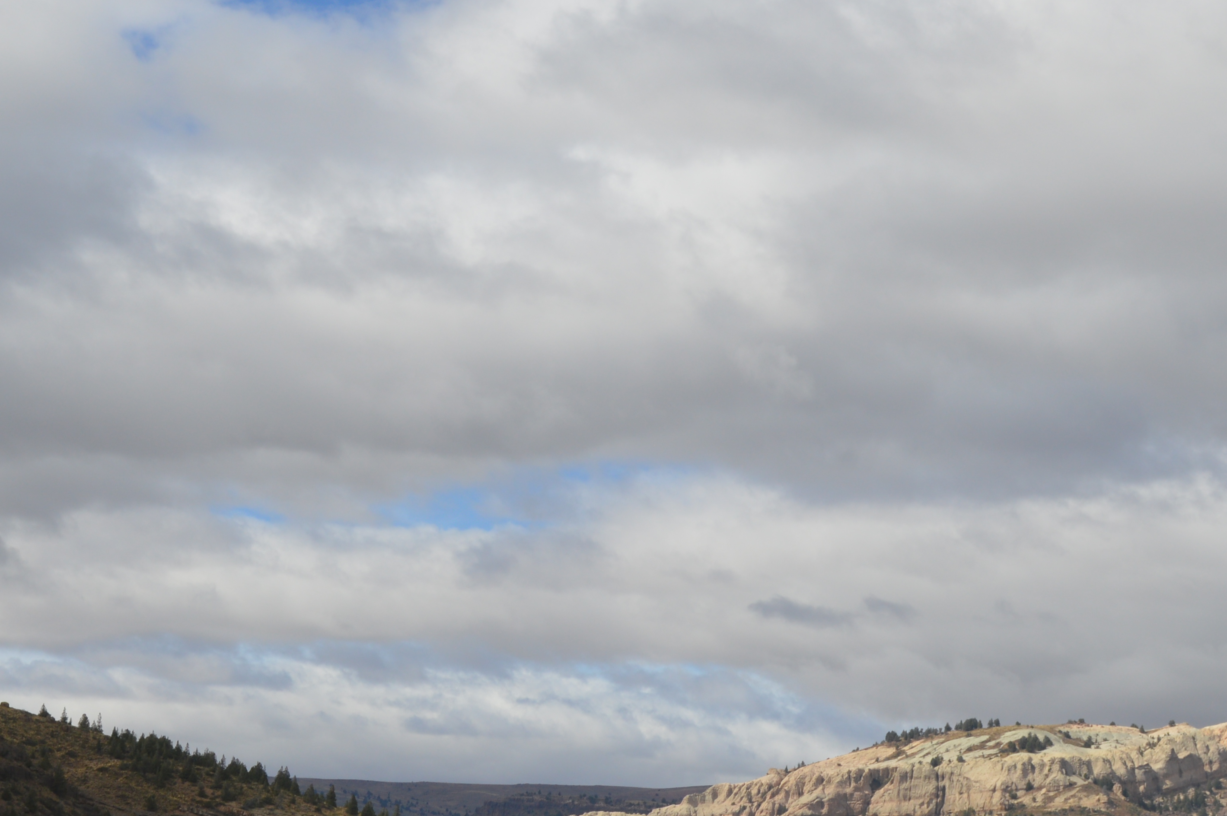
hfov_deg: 22.9
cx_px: 497
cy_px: 507
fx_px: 3031
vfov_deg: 15.3
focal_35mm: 89
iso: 100
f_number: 9
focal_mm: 28
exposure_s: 1/320
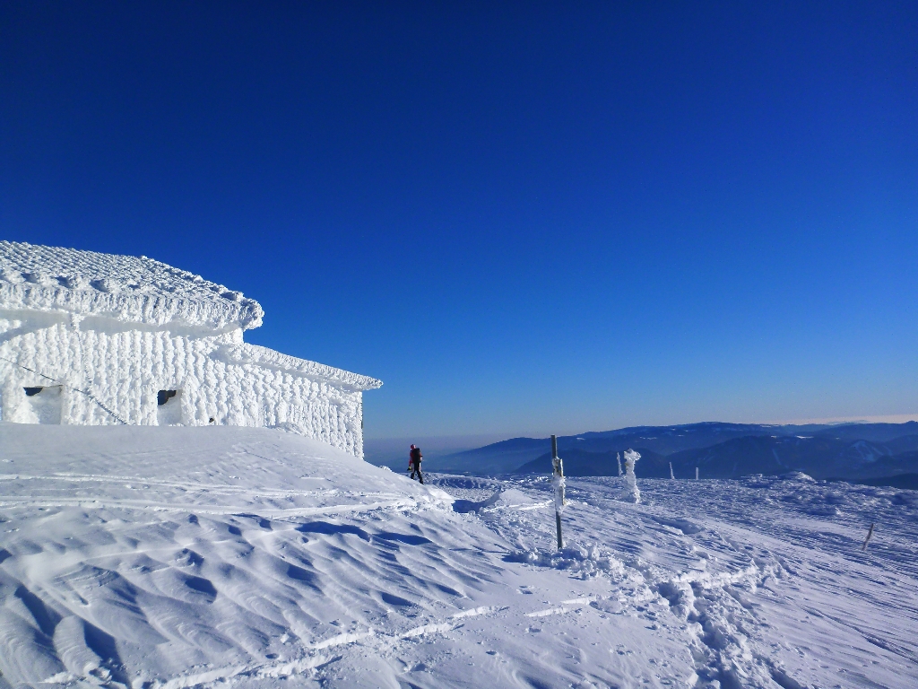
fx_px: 743
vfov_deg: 49.7
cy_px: 344
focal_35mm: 28
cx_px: 459
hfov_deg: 63.4
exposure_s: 1/250
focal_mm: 4.9
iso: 100
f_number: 10
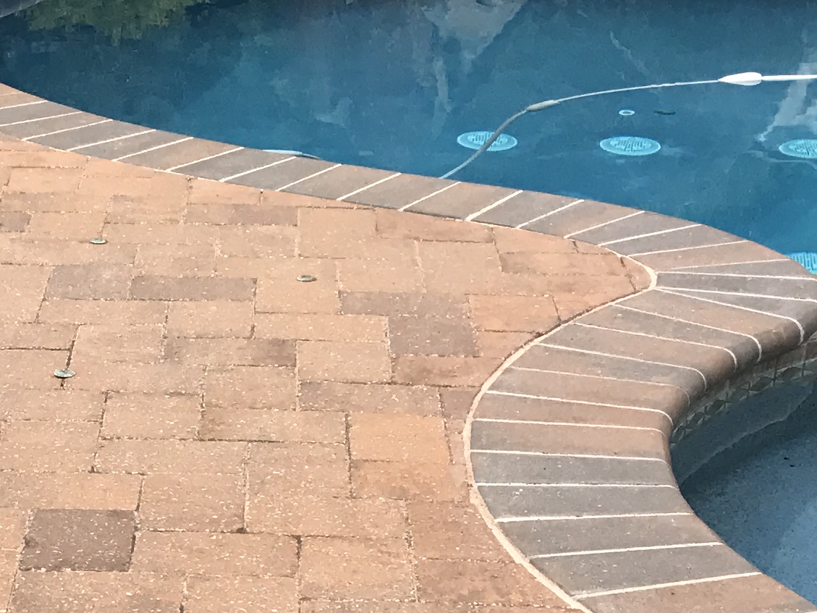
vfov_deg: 13.5
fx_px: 2360
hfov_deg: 19.1
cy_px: 1058
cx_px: 22
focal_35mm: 100
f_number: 1.8
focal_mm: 3.99
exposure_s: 1/1546
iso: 20
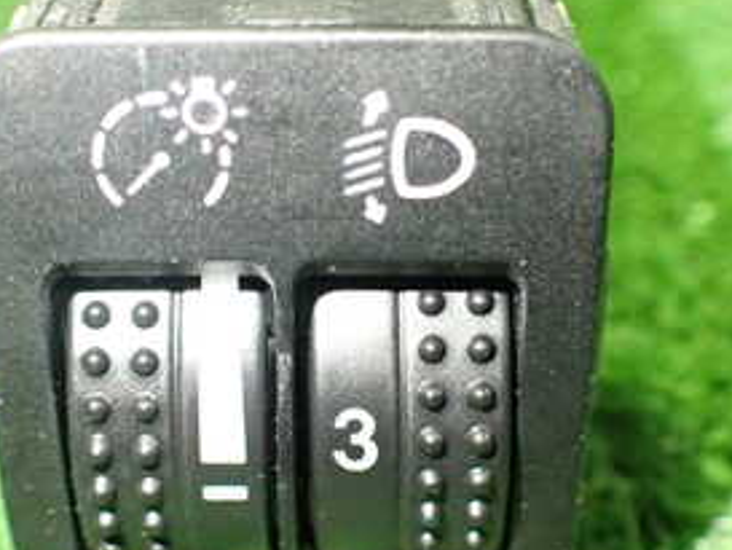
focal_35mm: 66
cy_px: 287
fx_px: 1396
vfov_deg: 22.3
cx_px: 346
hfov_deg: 29.4
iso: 800
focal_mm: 5.4
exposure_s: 1/40
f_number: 2.3
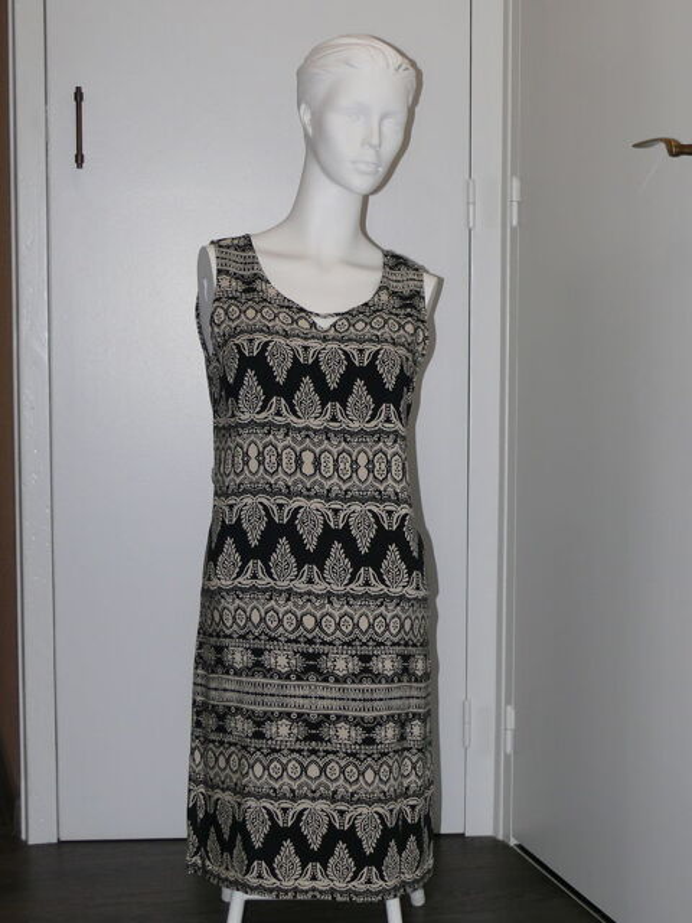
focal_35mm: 68
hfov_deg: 21.6
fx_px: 1812
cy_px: 462
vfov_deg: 28.6
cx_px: 346
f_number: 3.2
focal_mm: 11.7
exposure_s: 1/30
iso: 100
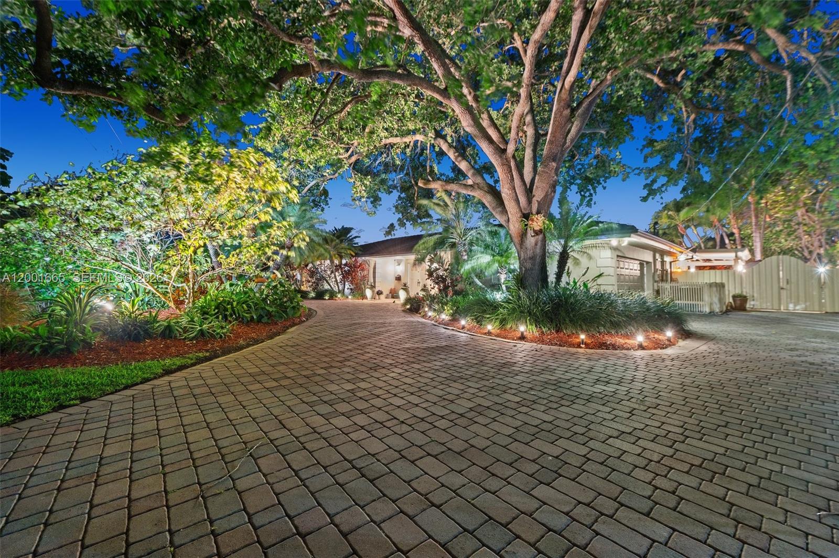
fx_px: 326
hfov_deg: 104.3
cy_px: 279
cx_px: 420
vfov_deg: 81.1
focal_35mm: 14
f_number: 8
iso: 200
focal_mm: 14
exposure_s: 13
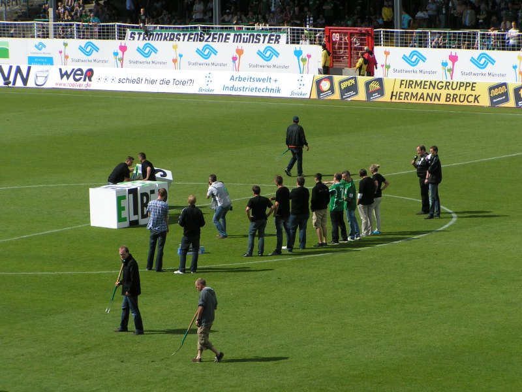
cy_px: 196
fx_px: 2835
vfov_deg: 7.9
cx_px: 261
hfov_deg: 10.5
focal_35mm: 188
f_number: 6.3
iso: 50
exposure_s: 1/640
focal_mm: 28.8
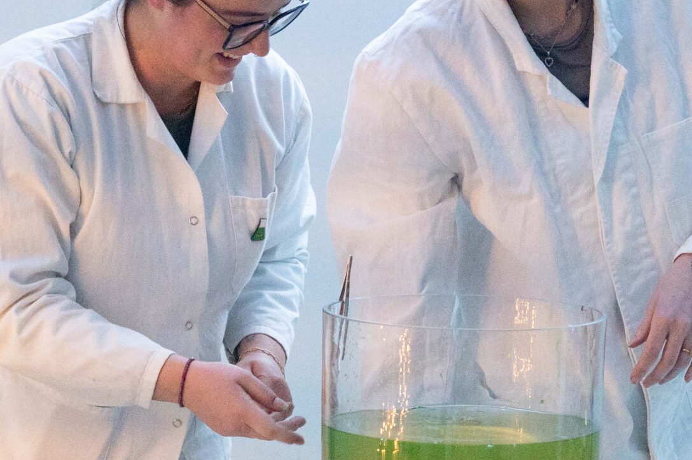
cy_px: 225
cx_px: 560
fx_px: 3842
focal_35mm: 200
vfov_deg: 6.9
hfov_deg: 10.3
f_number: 4.5
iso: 2000
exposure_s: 1/160
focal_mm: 85
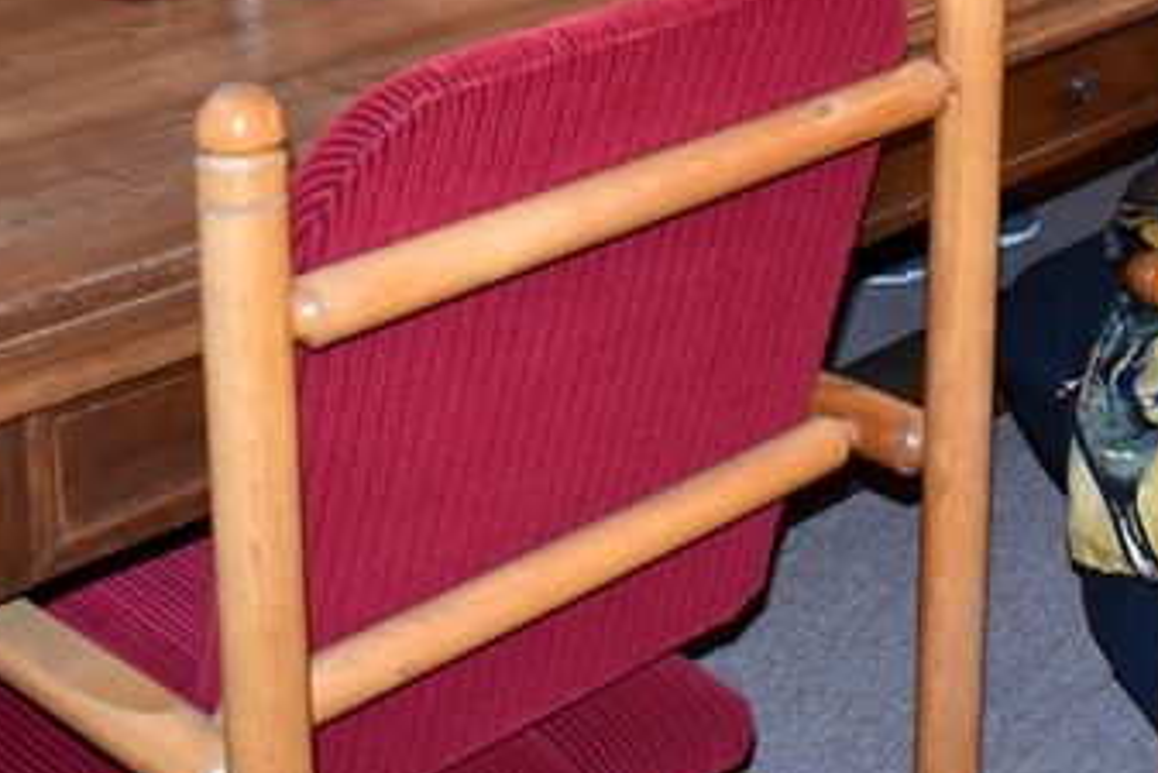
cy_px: -338
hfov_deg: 24.2
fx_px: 2639
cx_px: 990
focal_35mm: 82
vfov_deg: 15.5
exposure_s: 1/80
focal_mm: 18
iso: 800
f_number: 4.5
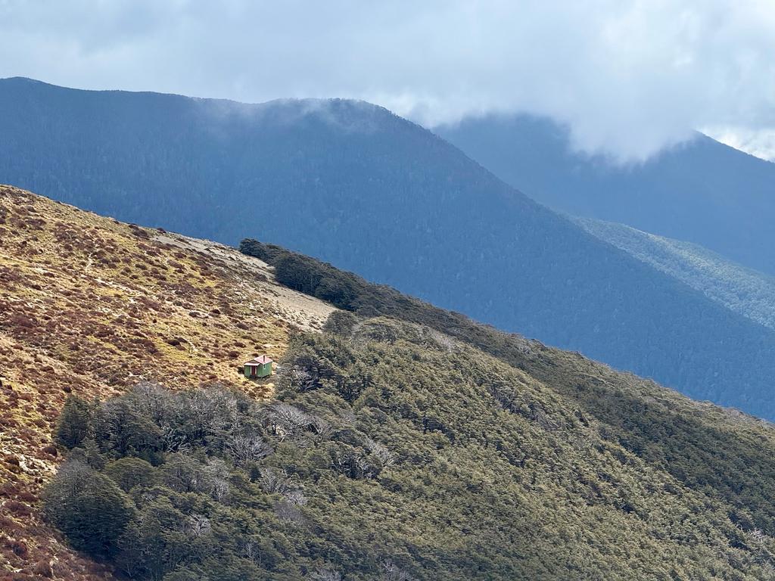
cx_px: 388
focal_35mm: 120
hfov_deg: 16.4
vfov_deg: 12.3
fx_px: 2687
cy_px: 290
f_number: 2.8
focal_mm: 15.66
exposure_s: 1/1689
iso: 64
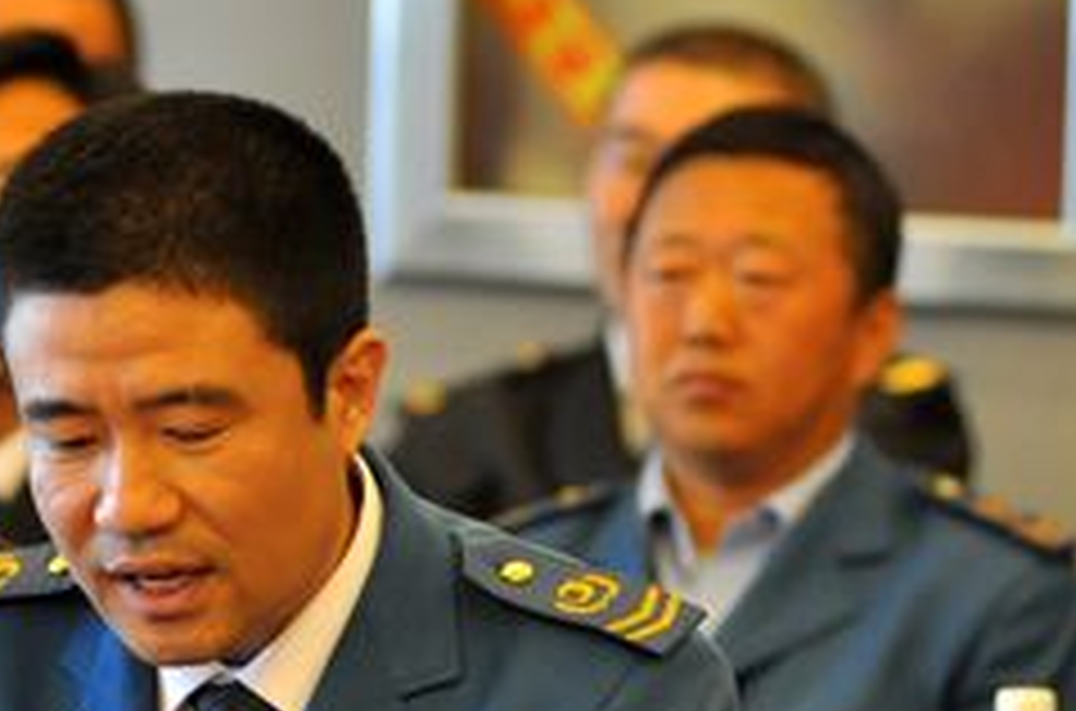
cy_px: 587
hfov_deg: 5.0
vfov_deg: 3.3
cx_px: 171
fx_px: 12371
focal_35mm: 415
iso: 1000
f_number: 2.8
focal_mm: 120
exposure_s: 1/50
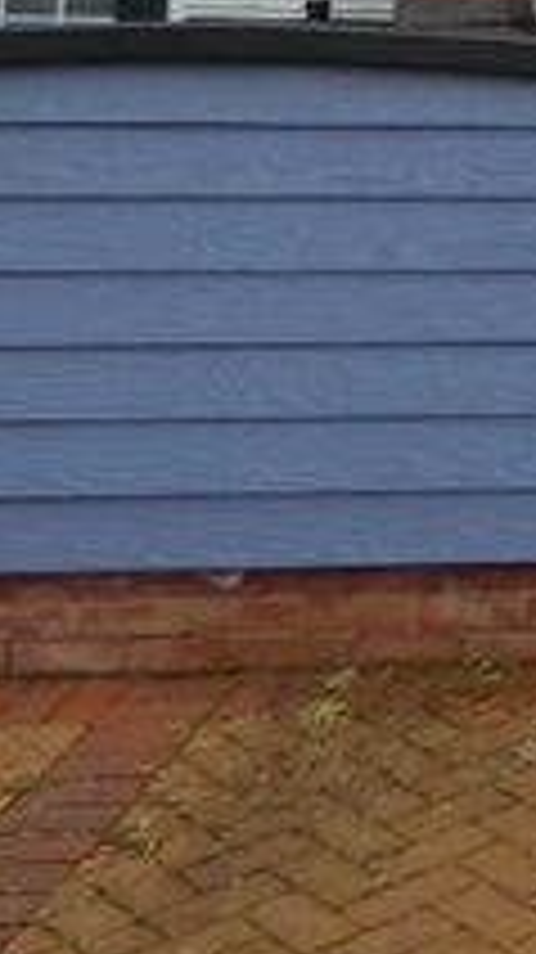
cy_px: -115
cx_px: 1063
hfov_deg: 14.1
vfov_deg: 26.8
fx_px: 1822
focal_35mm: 72
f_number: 2.8
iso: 80
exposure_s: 1/200
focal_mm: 3.6
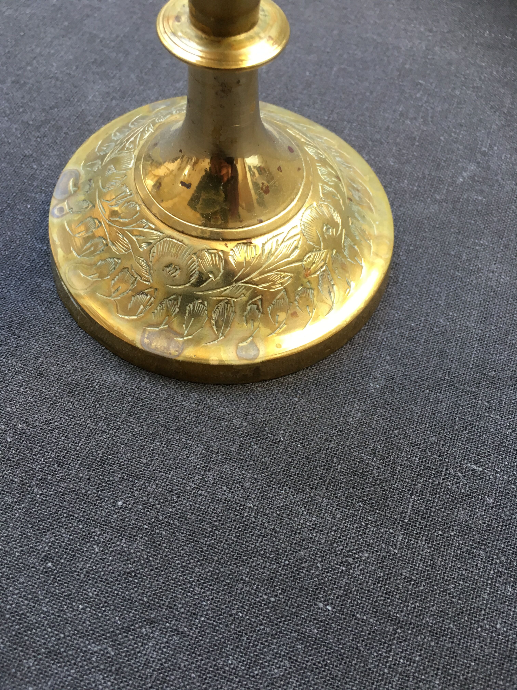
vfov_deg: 61.7
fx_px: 577
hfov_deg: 48.2
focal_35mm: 29
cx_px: 258
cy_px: 345
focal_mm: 4.15
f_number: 2.2
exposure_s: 1/33
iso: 100
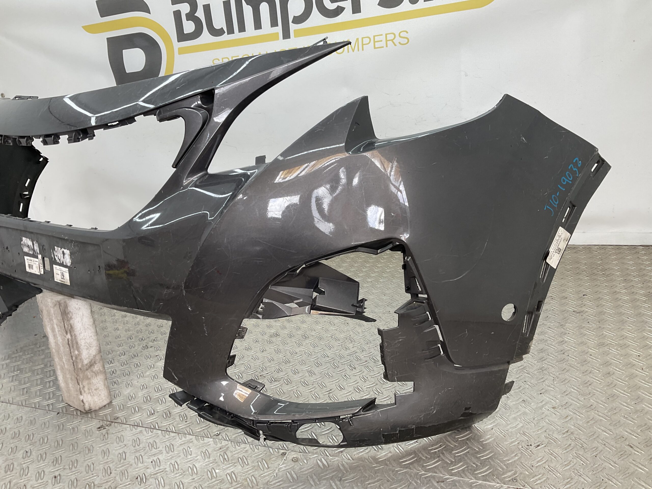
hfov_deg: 61.7
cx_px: 326
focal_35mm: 29
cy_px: 244
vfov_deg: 48.2
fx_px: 546
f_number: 1.8
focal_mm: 3
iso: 20
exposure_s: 1/100
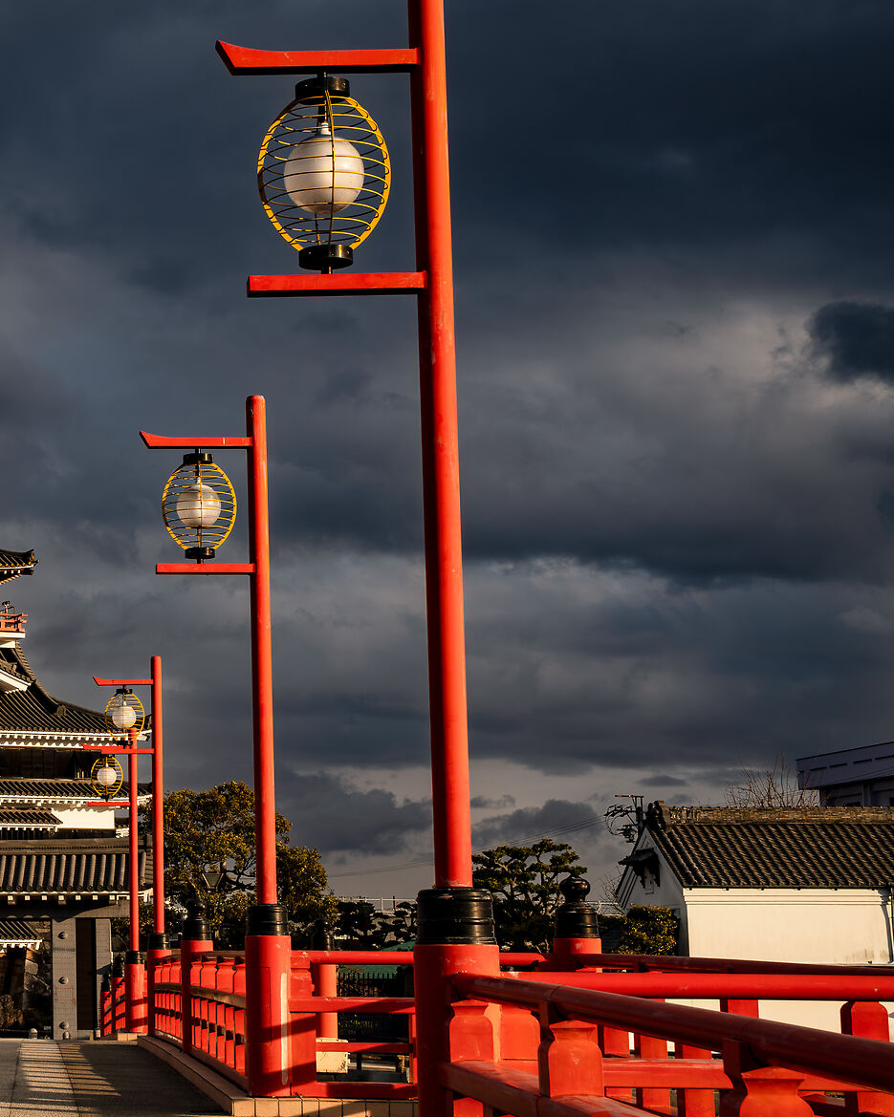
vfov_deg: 23.8
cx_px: -191
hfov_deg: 18.1
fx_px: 2651
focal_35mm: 80
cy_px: 585
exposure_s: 1/160
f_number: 11
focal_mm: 41.6
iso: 100
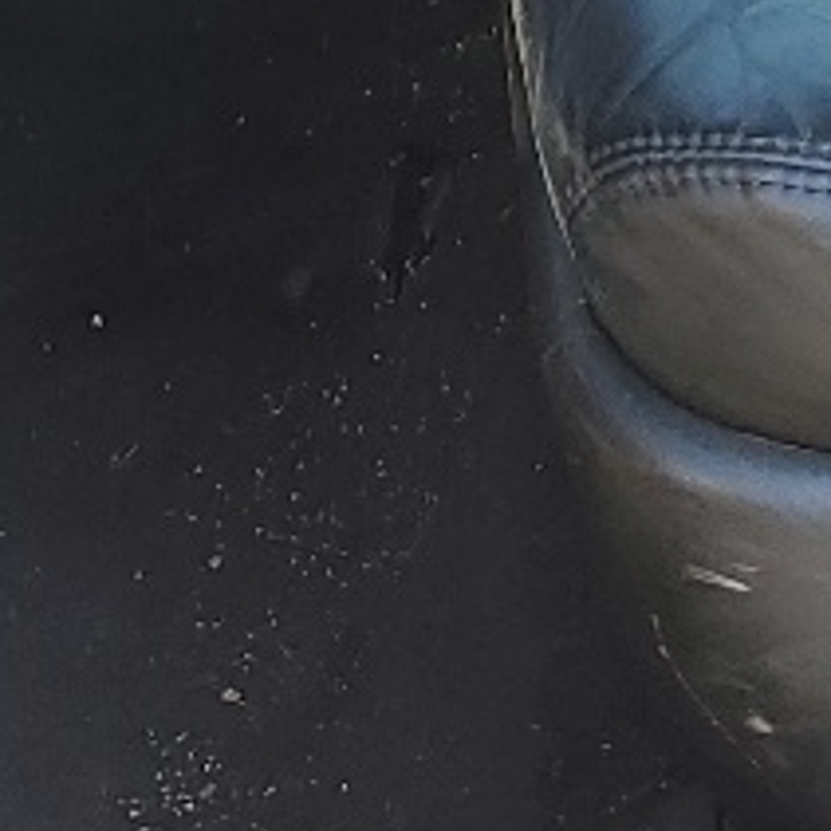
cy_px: -851
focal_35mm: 174
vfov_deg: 9.4
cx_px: 563
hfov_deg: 10.0
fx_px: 4726
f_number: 1.5
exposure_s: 1/196
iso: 50
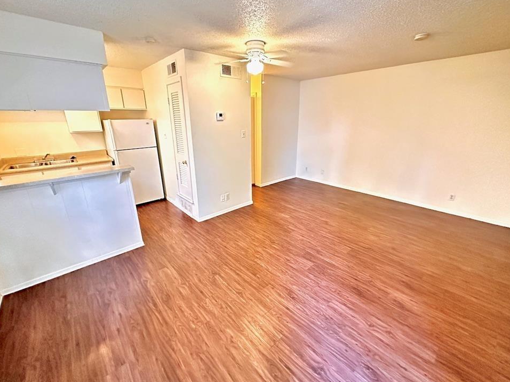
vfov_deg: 81.7
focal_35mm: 15
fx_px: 221
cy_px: 185
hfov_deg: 98.2
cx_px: 252
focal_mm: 2.22
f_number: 2.2
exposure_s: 1/60
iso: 1250
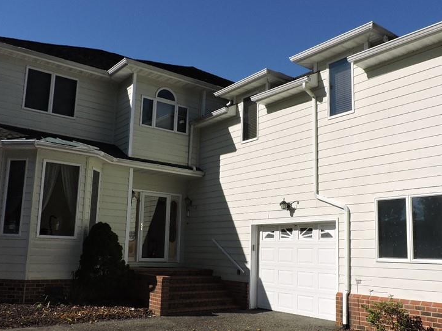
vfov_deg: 41.7
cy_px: 182
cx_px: 237
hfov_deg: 53.9
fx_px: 434
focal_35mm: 34
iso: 140
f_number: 3.7
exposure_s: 1/2000
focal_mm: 4.3
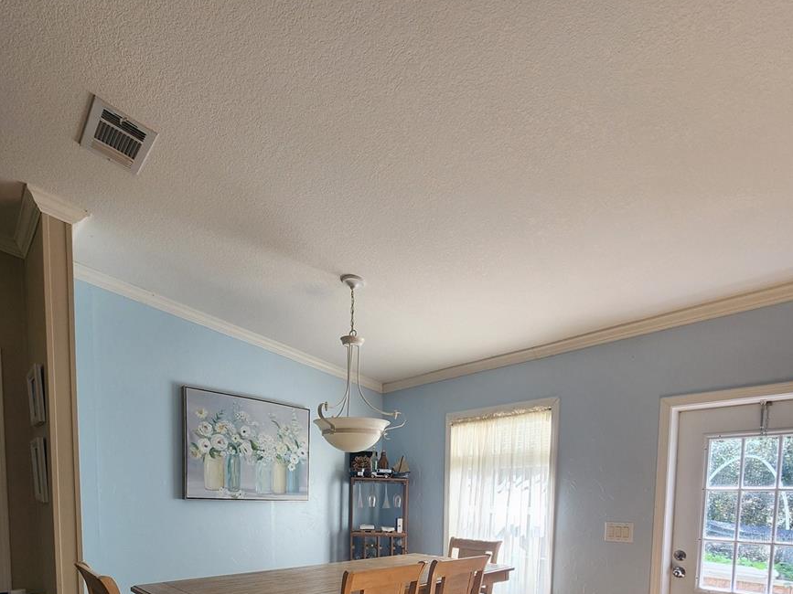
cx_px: 396
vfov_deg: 60.4
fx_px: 412
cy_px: 537
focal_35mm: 18
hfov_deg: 87.8
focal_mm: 2.2
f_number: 2.2
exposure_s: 1/60
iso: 50
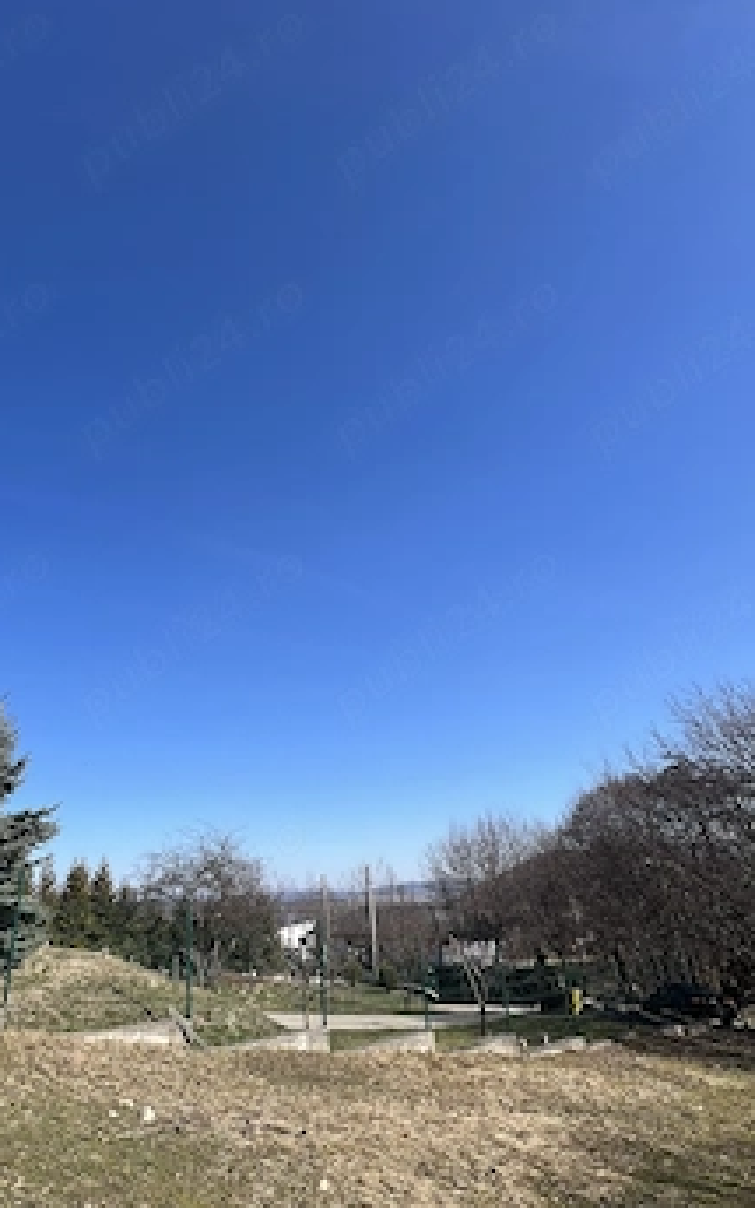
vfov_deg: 97.2
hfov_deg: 70.5
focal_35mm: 16
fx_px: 527
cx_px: 298
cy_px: 688
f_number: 1.8
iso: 32
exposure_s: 1/1508
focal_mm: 1.57
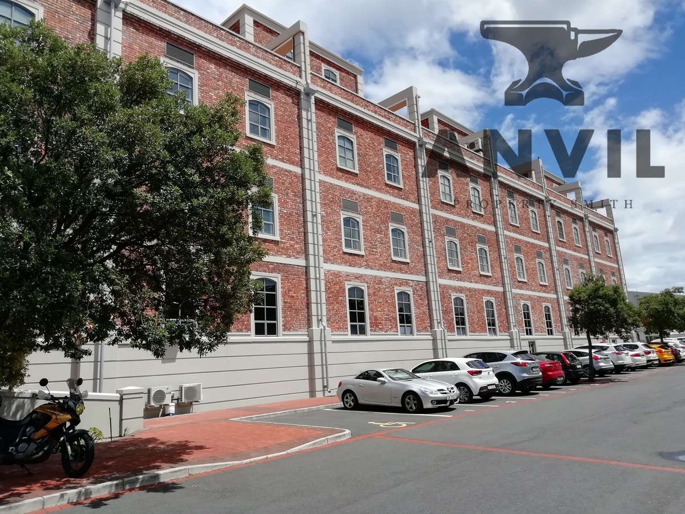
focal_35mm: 26
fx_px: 515
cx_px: 342
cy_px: 257
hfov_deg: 67.3
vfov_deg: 53.1
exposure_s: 1/1590
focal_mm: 3.21
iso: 50
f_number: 2.2
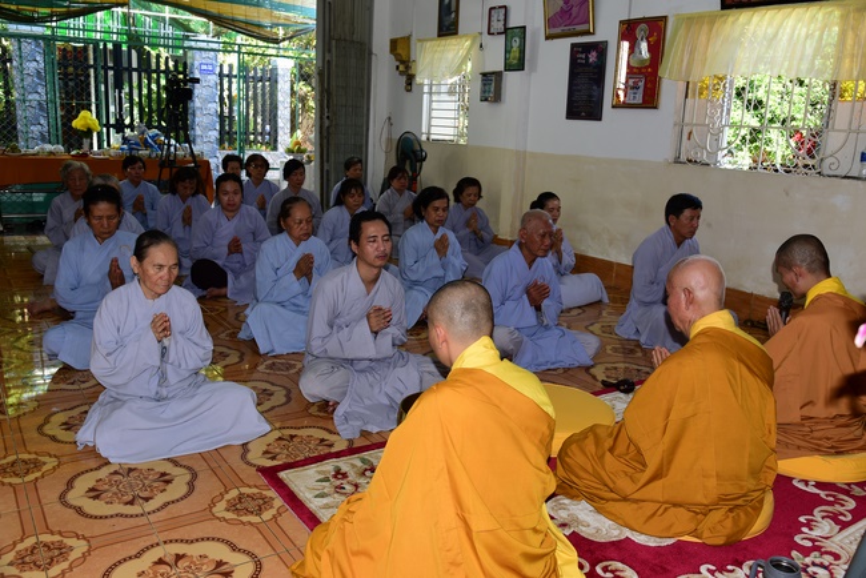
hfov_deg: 61.9
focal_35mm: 30
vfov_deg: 43.6
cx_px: 433
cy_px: 289
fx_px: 722
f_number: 5.6
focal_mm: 30
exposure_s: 1/80
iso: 400
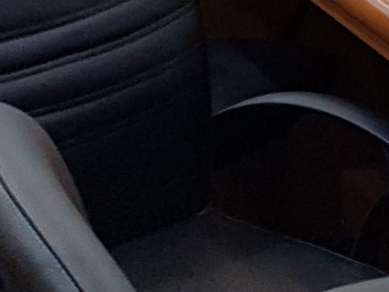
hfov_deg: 10.1
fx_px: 1888
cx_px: 963
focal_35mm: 168
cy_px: -525
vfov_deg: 7.9
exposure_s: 1/50
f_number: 1.7
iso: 64
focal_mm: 4.3
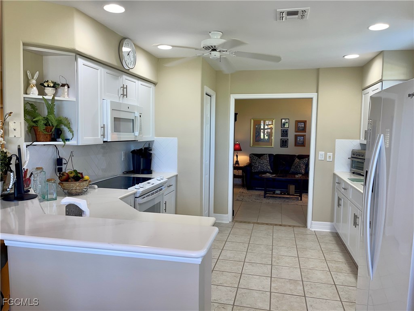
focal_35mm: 26
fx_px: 311
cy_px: 156
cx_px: 207
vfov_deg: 53.1
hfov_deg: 67.3
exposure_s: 1/45
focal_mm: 5.1
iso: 32
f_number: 1.6
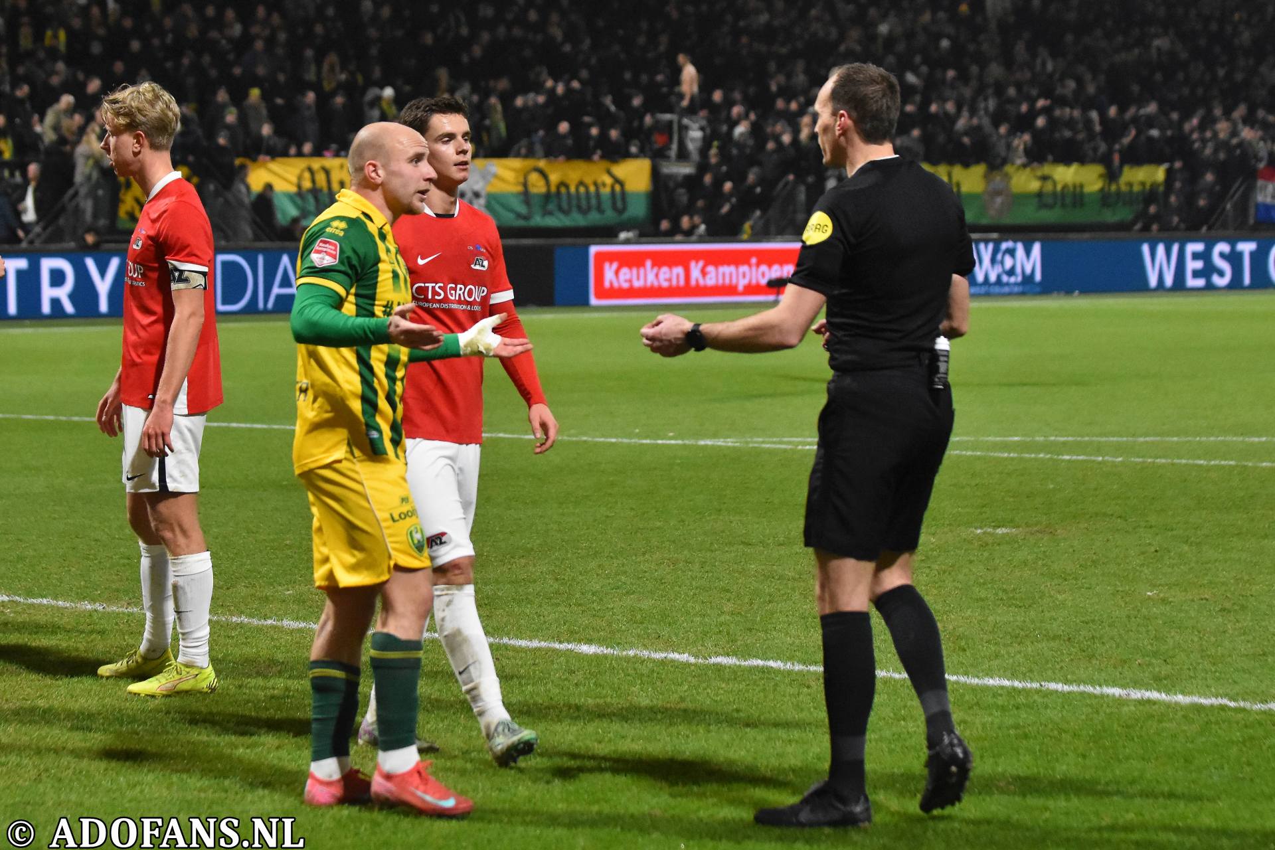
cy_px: 425
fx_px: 3718
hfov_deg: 19.5
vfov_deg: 13.0
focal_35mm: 105
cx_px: 638
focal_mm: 70
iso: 4000
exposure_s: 1/640
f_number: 2.8
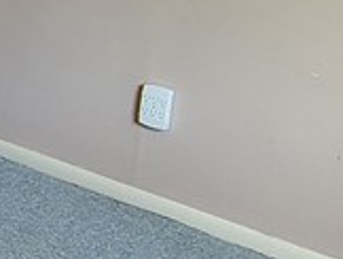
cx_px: -349
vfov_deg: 14.0
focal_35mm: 101
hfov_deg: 15.4
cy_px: -96
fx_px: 1002
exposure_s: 1/24
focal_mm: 2.13
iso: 515
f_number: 2.2
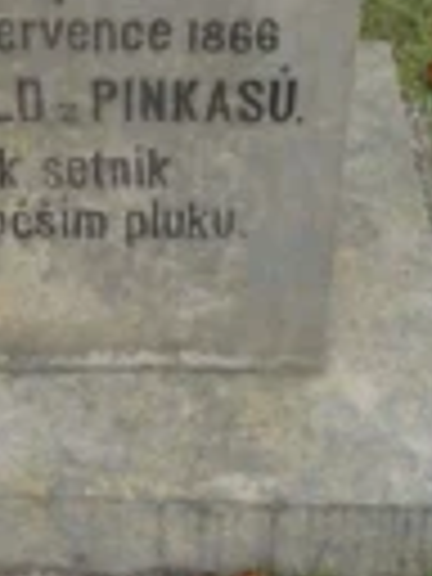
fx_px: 1597
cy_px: 140
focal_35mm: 96
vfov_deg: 20.3
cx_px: 86
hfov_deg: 15.3
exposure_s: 1/320
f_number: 3.7
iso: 400
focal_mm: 6.3
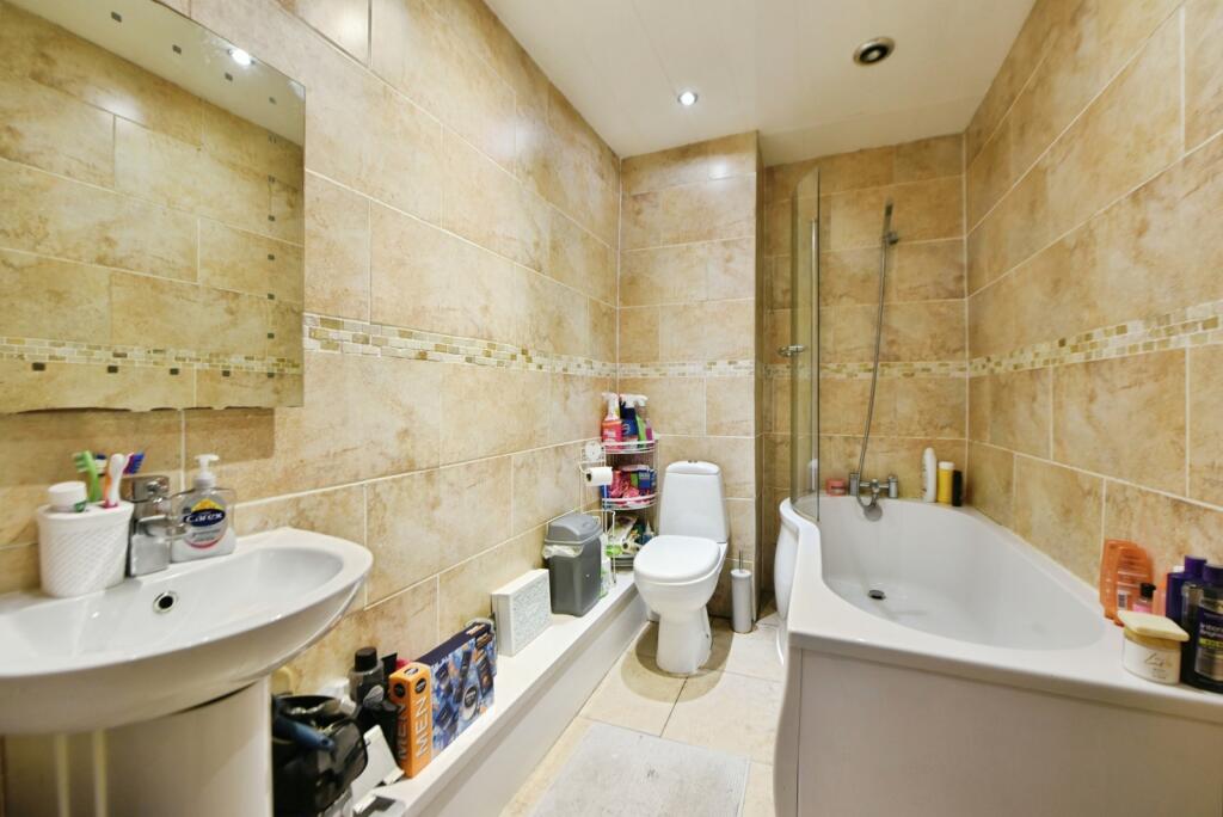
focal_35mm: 14
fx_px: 476
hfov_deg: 104.2
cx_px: 612
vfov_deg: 81.3
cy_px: 408
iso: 640
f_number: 5.6
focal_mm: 14
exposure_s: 1/15
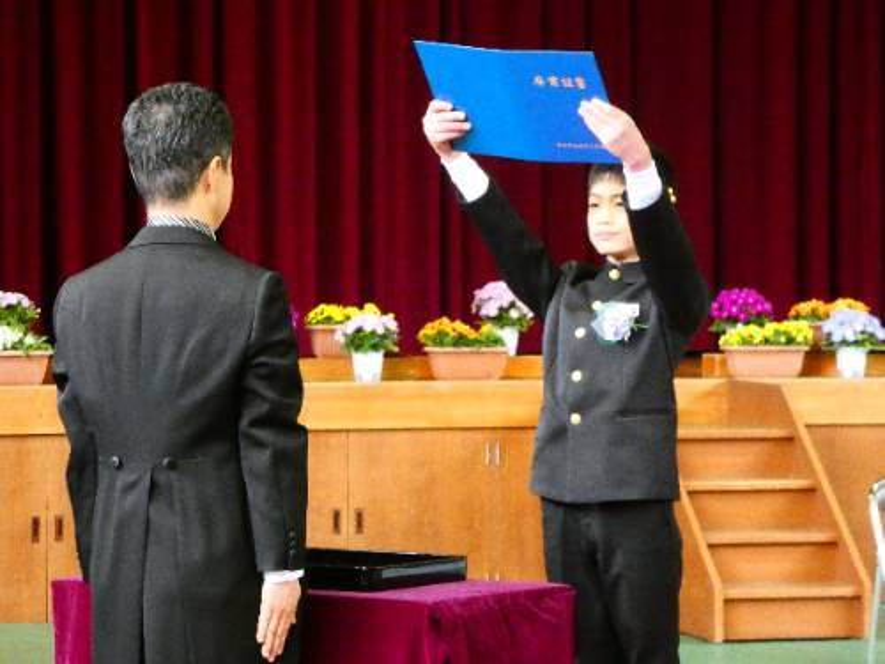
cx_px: 442
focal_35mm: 160
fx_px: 4091
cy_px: 332
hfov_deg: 12.3
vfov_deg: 9.3
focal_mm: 28.8
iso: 1600
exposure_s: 1/25
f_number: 5.4
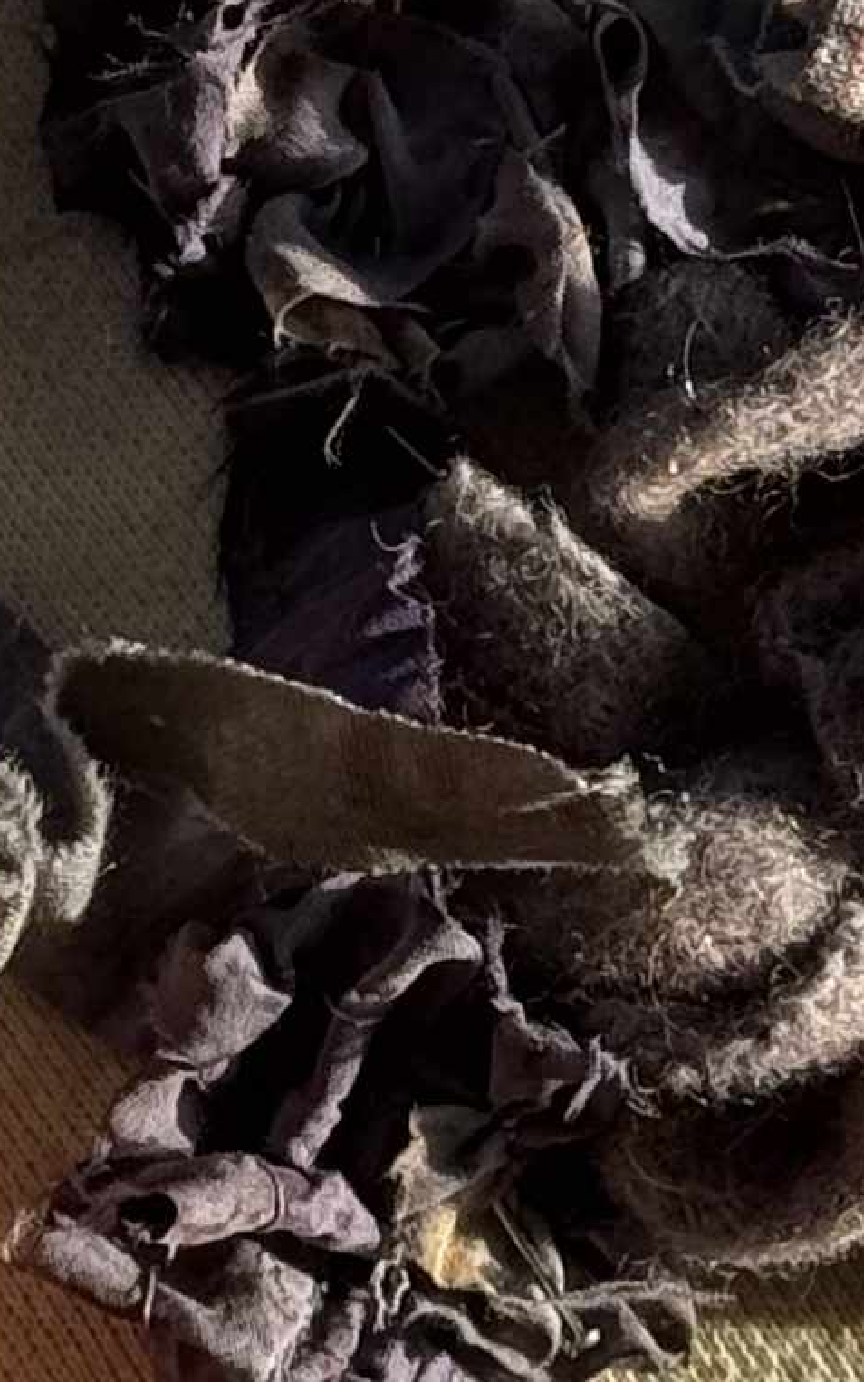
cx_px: -328
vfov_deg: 7.7
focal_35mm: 269
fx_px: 10133
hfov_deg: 4.9
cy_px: -560
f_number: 1.8
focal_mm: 6.8
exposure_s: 1/510
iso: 64
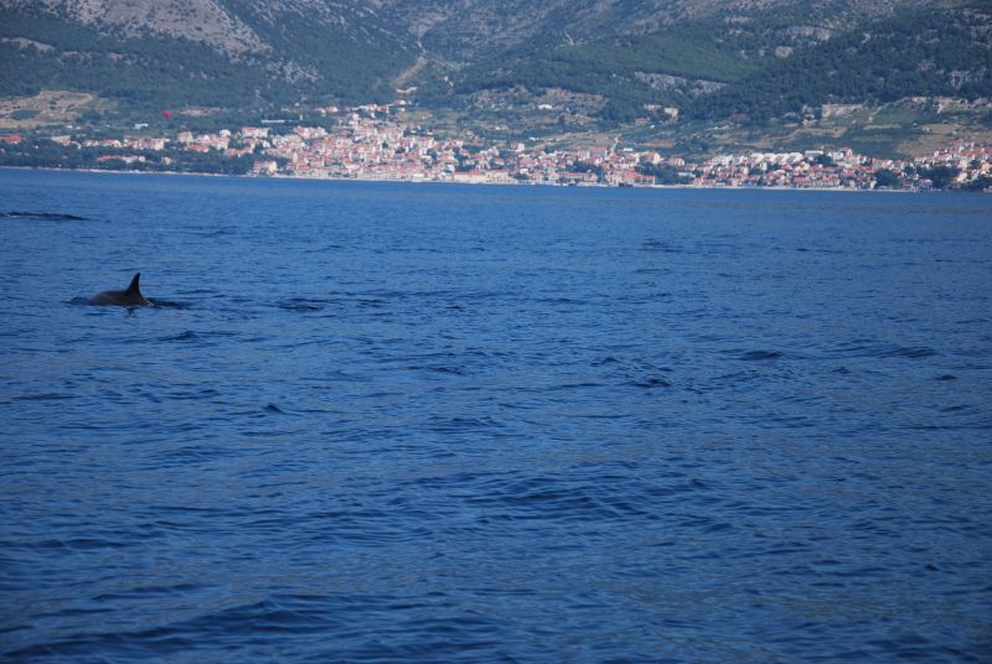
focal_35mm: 105
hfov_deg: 19.4
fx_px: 2898
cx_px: 496
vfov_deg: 13.1
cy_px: 332
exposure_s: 1/500
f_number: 5.6
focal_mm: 70
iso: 100
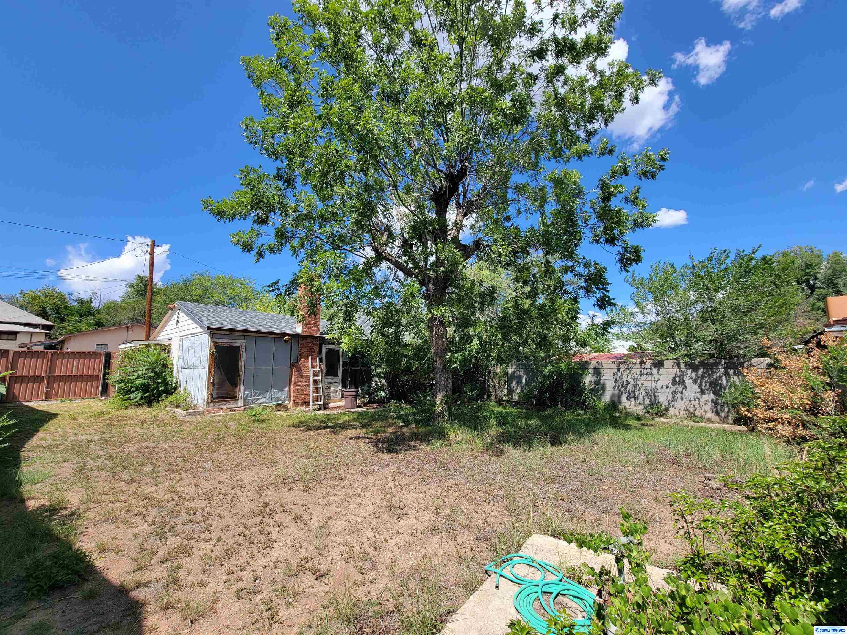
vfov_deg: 89.9
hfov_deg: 106.2
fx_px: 318
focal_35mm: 13
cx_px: 424
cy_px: 318
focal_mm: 2.2
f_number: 2.2
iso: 50
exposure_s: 1/1114
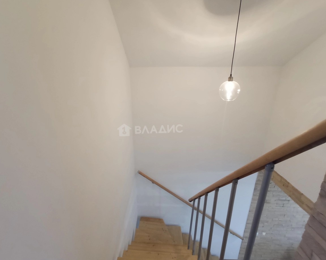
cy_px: 129
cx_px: 150
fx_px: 154
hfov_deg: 92.9
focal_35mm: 16
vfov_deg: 80.4
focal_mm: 1.65
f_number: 2.2
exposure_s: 1/25
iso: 625
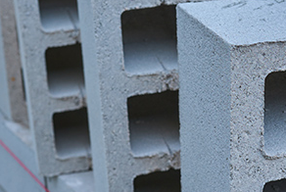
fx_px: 764
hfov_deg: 21.2
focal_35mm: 96
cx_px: 156
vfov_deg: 14.3
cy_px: 133
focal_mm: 35
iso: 100
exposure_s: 1/250
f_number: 4.5
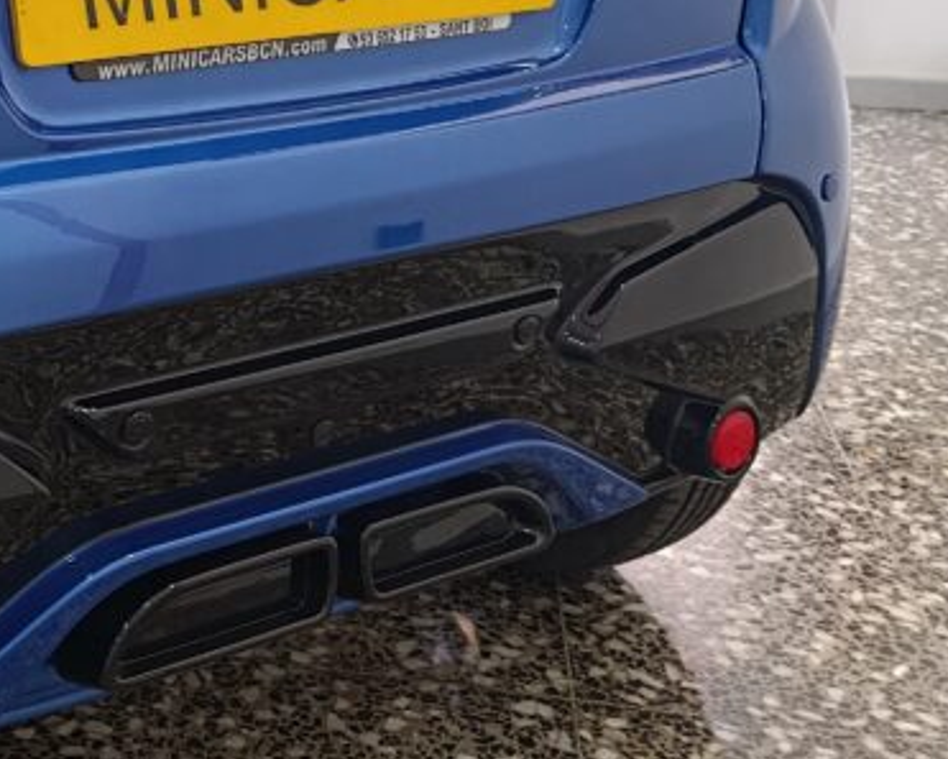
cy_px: 42
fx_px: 1740
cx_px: 31
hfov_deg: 28.8
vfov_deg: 23.8
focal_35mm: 62
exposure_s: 1/100
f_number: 1.65
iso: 398
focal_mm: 6.11
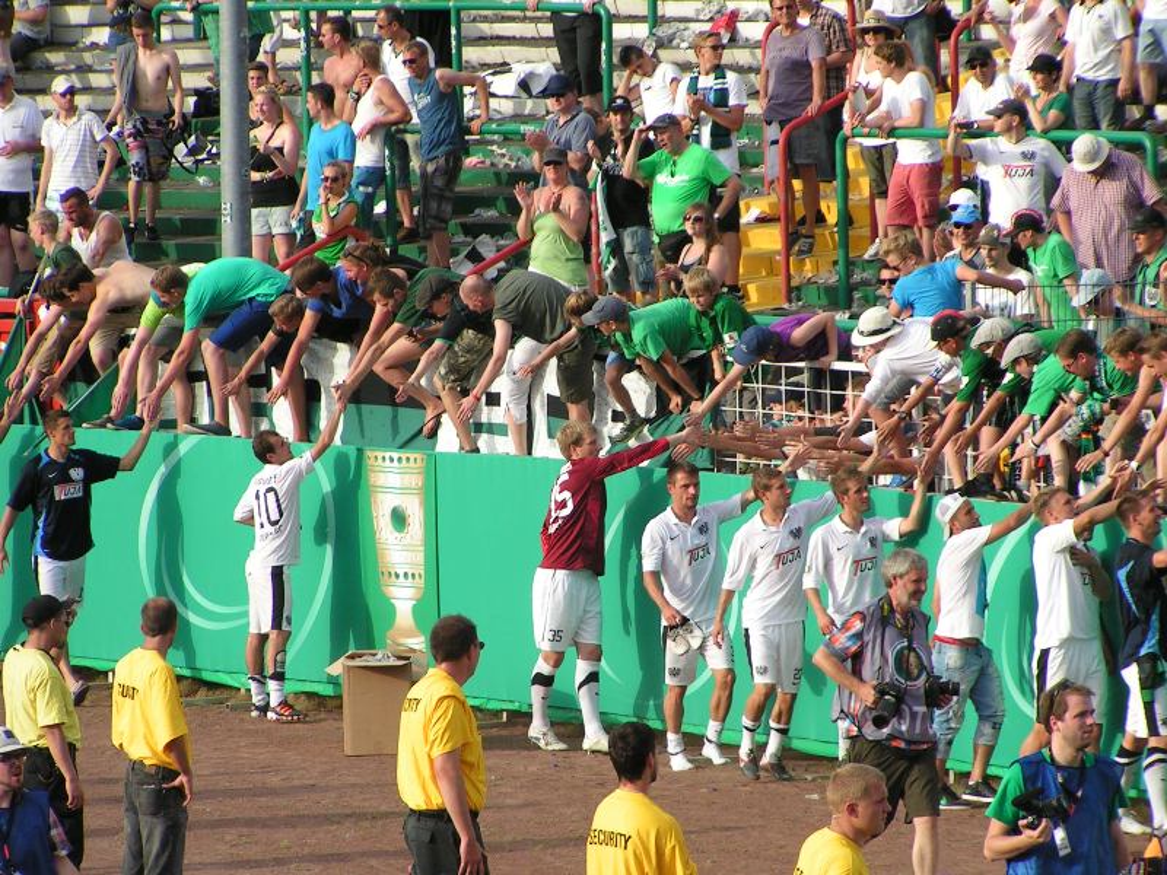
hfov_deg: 7.0
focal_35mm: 283
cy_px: 438
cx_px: 584
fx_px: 9541
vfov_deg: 5.3
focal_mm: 43.3
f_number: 4.5
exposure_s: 1/400
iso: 50
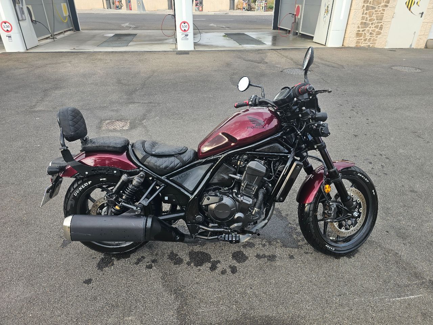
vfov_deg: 58.9
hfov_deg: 73.9
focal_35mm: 23
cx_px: 216
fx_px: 288
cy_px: 162
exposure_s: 1/120
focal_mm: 6.3
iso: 32
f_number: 1.7
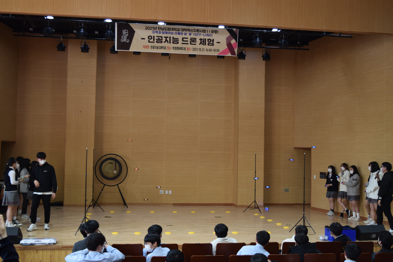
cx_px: 196
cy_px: 131
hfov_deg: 42.3
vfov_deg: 28.9
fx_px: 508
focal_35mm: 46
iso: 640
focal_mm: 31
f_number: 4.2
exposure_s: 1/60
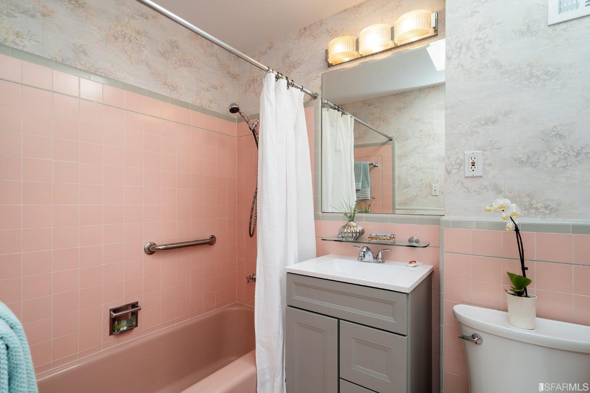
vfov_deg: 70.4
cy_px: 196
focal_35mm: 17
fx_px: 279
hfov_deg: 93.3
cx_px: 295
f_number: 9
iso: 200
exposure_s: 1/20
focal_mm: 17
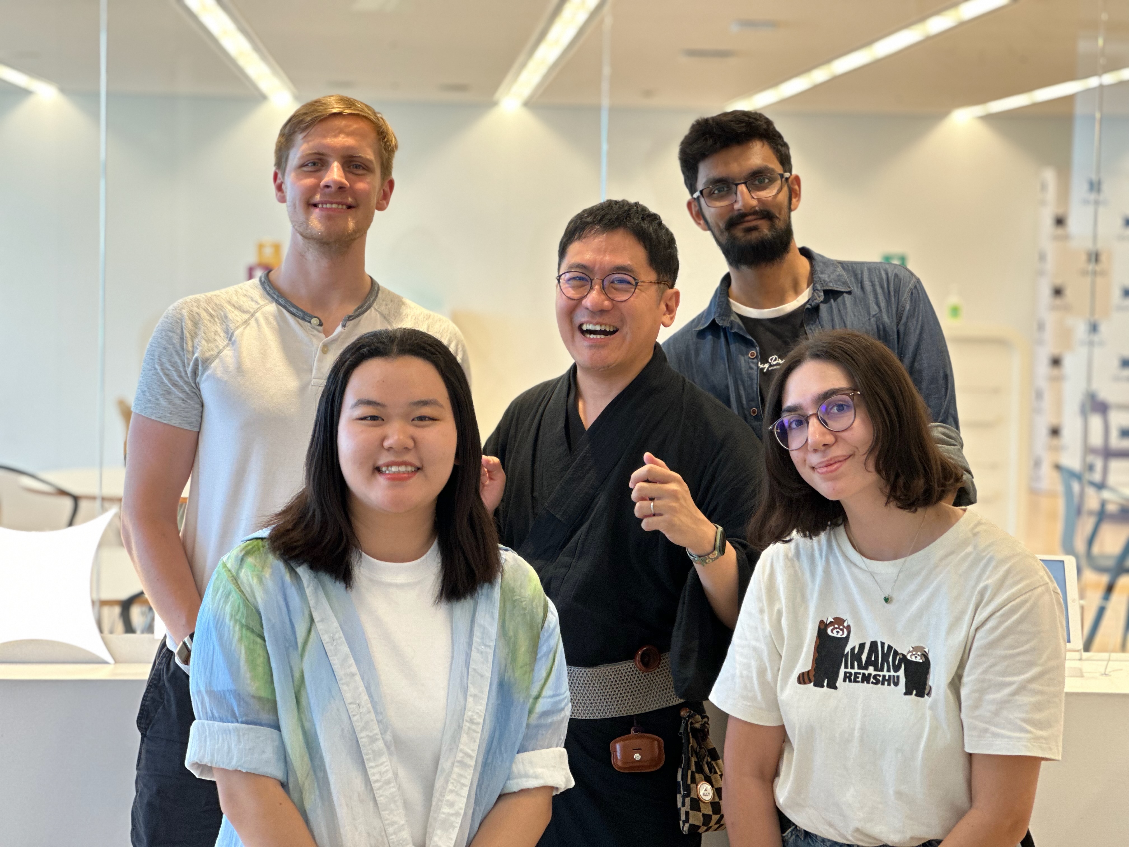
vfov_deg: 19.1
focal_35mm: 77
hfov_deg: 25.3
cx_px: 564
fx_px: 2511
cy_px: 424
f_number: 2.8
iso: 125
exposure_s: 1/50
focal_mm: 9
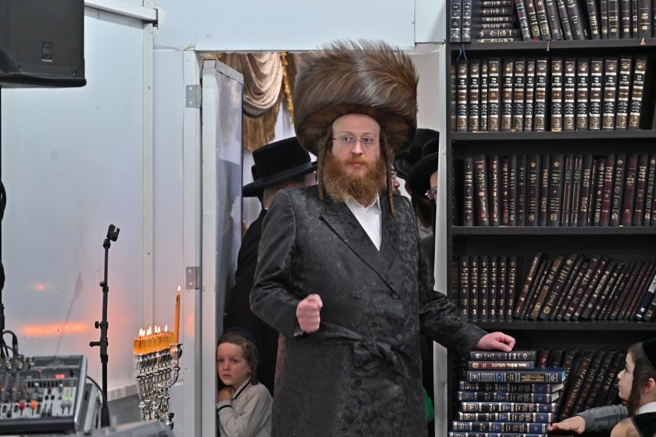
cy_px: 218
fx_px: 1841
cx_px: 328
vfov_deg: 13.6
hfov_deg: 20.2
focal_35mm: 101
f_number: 4
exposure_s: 1/200
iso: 500
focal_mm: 101
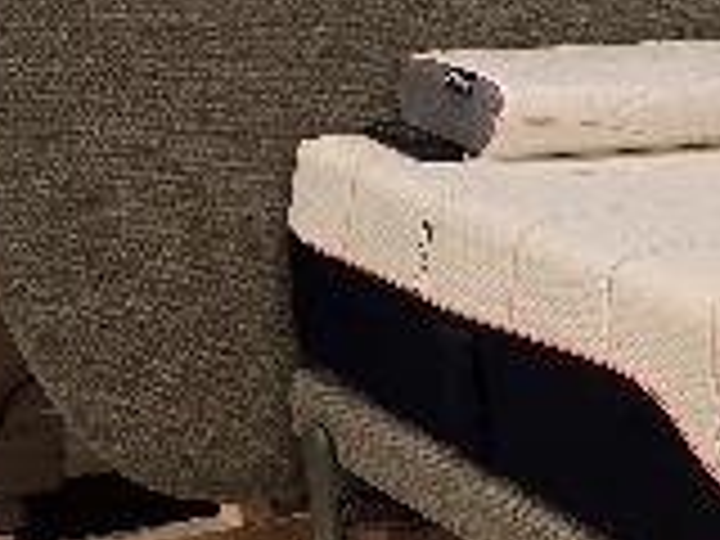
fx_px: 2392
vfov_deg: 12.4
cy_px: 747
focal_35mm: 115
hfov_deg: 14.9
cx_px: 1300
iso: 200
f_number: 1.7
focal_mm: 6.3
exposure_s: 1/101
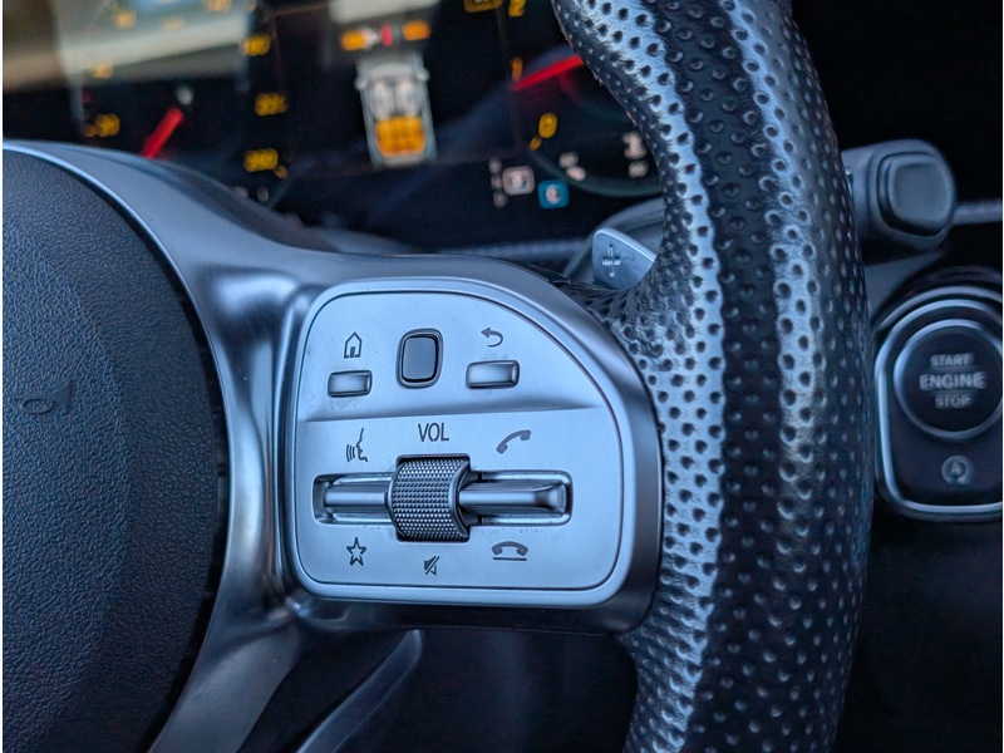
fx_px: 1421
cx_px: 502
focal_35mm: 49
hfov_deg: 38.9
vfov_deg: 29.7
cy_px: 376
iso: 43
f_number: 1.68
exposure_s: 1/250
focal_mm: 6.9
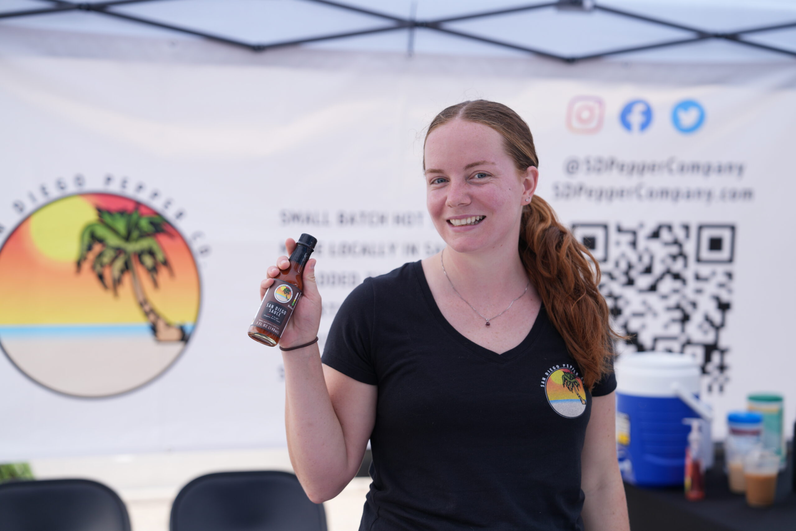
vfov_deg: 19.5
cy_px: 266
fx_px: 1548
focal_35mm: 70
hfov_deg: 28.8
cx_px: 398
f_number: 2.8
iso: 100
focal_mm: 70
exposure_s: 1/500
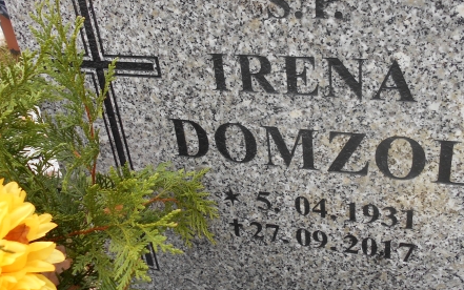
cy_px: 123
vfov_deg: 32.0
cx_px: 254
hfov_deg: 49.2
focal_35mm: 40
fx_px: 506
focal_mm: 4.6
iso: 80
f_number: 3.2
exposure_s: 1/80
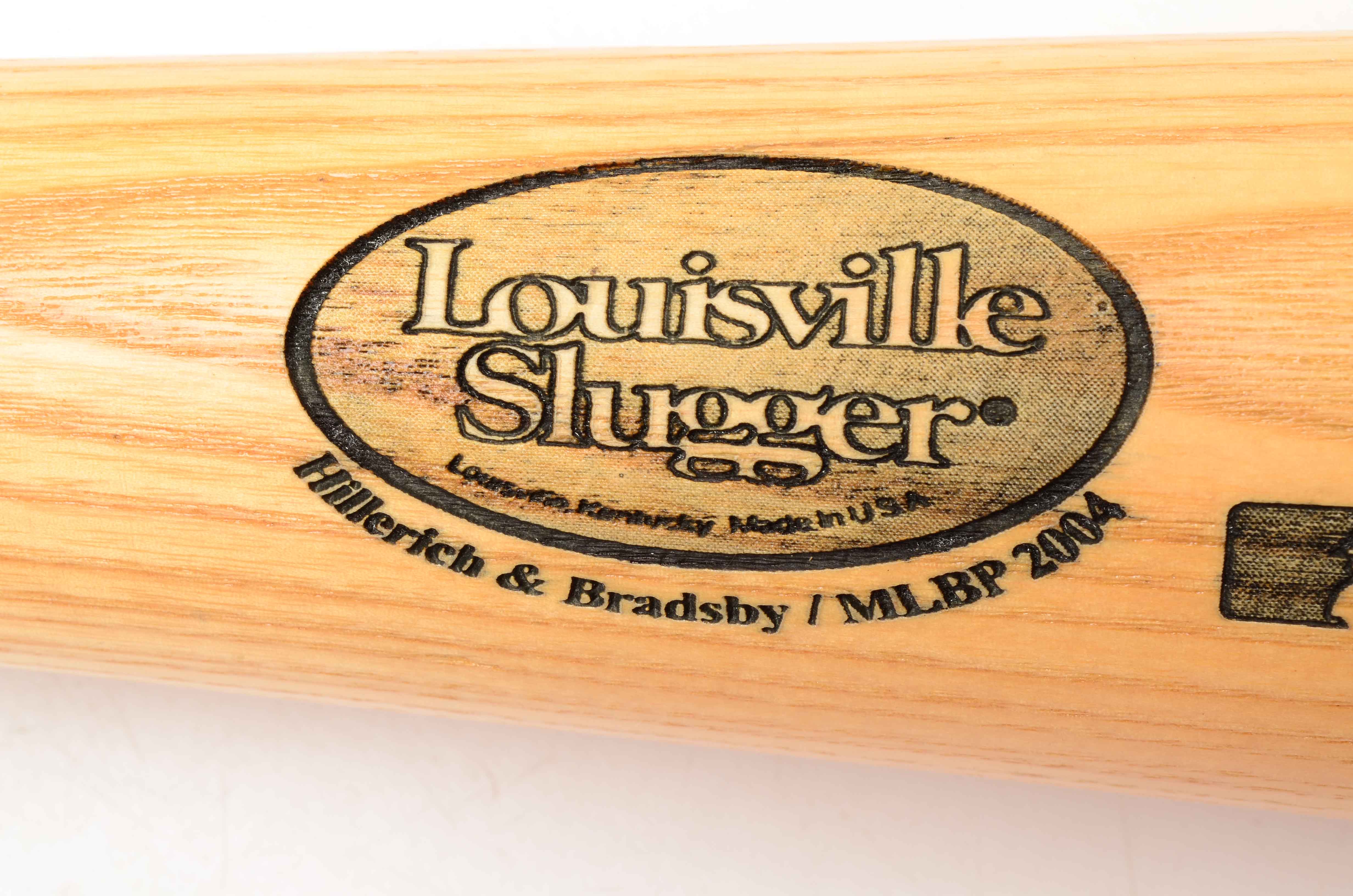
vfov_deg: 16.5
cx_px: 676
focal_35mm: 82
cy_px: 448
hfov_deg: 24.7
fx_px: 3094
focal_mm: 55
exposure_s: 1/160
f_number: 18
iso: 100
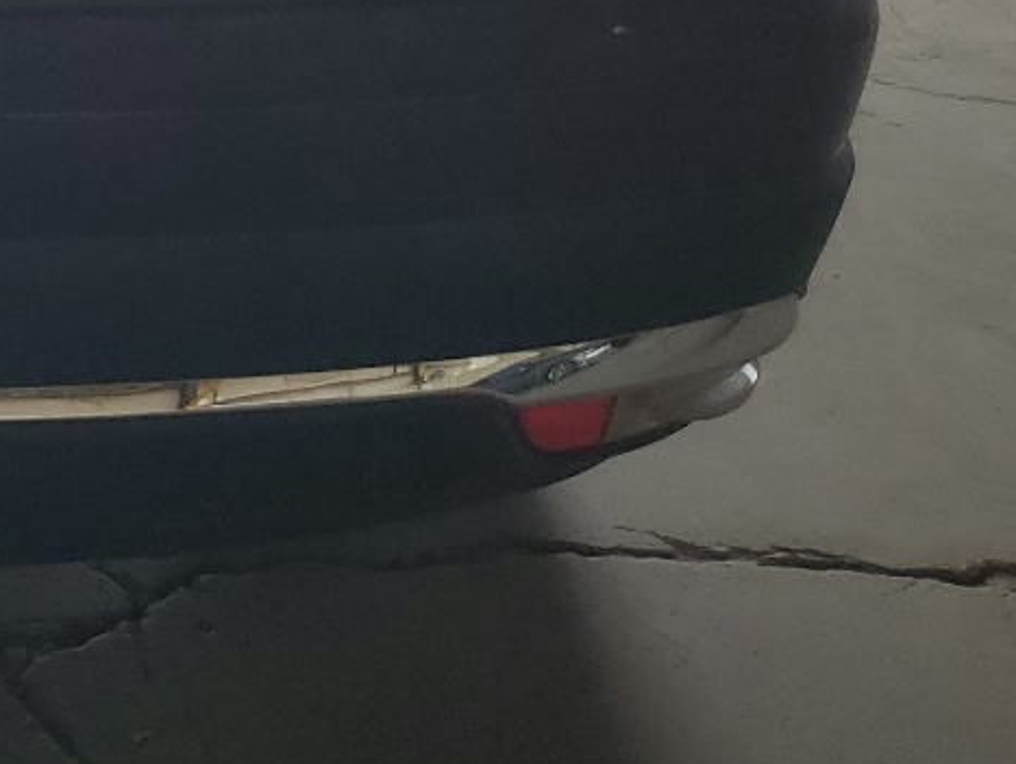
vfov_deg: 15.0
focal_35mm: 89
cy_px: -481
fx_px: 2614
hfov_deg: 19.8
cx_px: -392
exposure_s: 1/345
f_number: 1.5
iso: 50
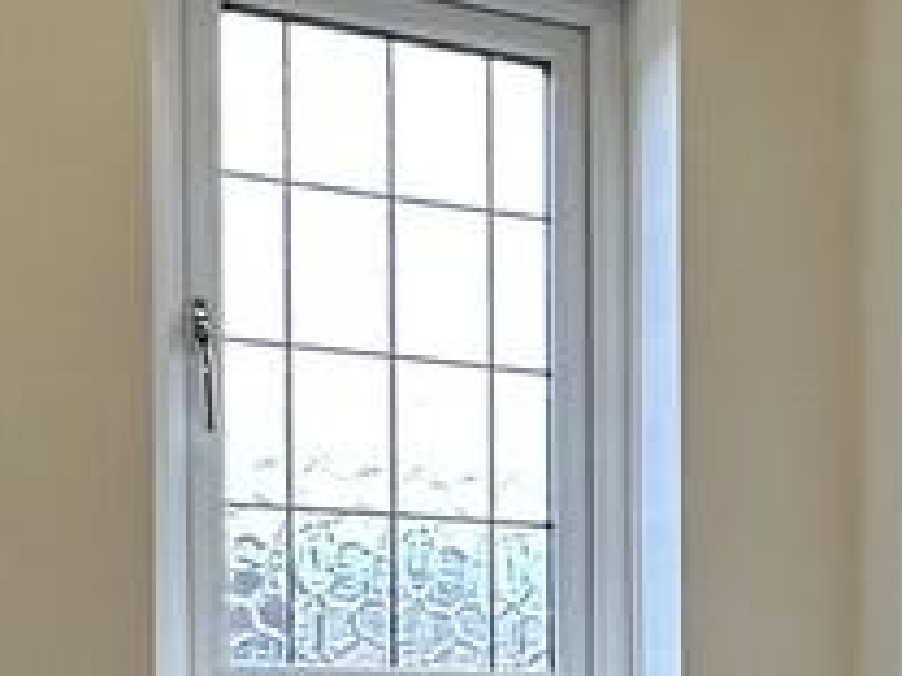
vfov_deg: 19.9
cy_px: 823
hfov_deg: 26.3
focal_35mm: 69
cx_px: 958
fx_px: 1798
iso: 320
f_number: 2.2
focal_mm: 2.22
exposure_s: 1/100
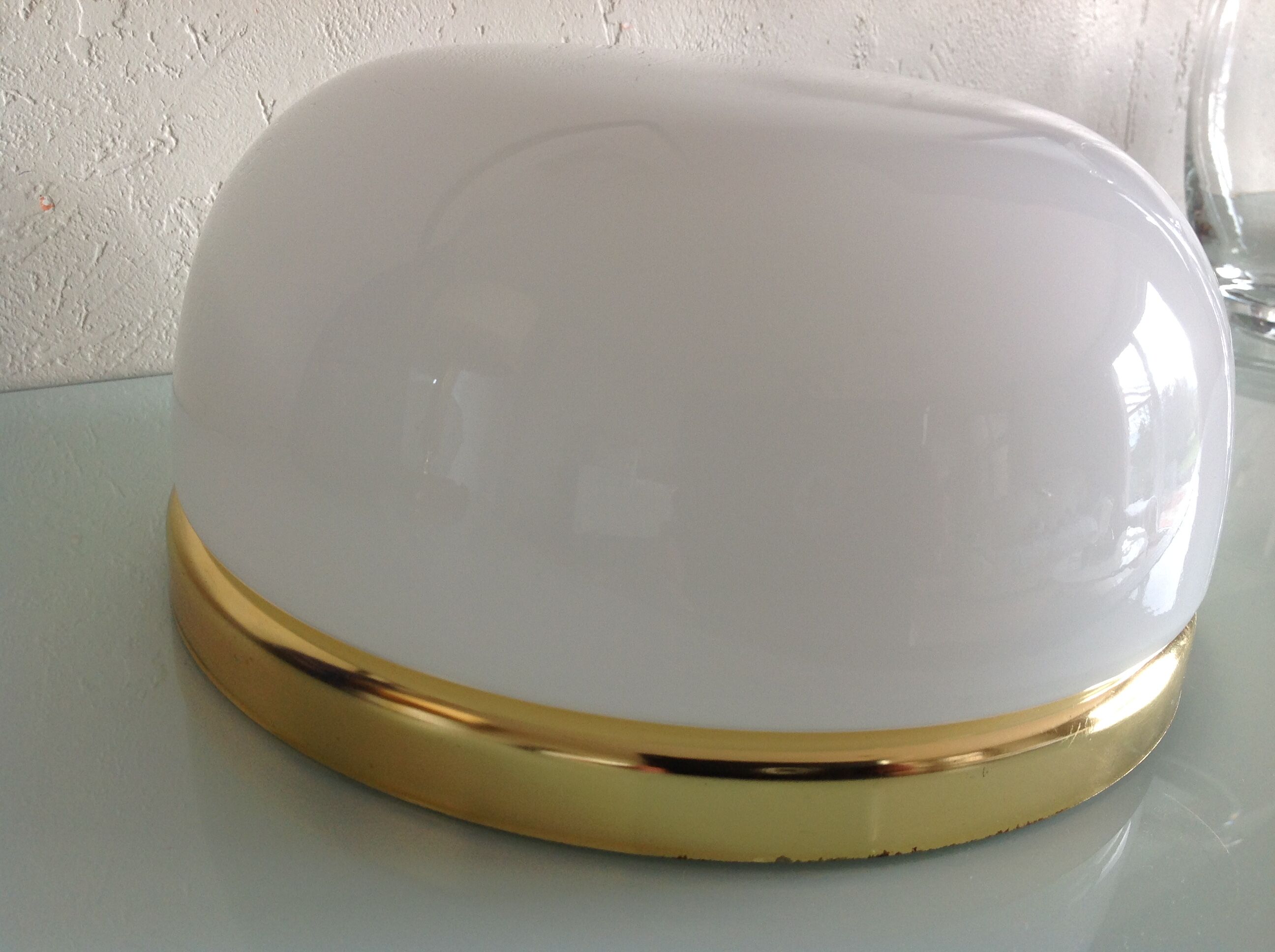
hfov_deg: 52.7
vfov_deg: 40.6
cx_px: 638
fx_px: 1287
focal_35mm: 35
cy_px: 476
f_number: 2.4
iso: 50
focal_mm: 4.28
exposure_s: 1/40
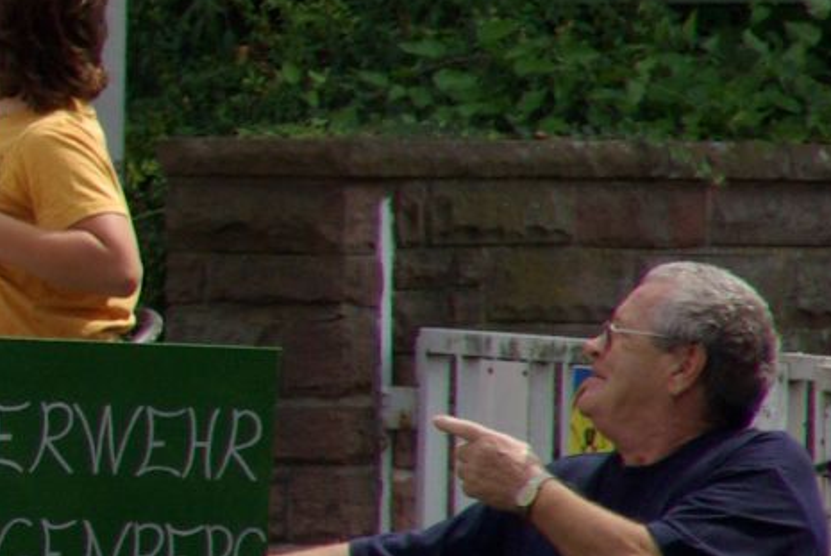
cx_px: -990
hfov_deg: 1.6
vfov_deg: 1.0
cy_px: 215
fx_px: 30544
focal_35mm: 1322
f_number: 8
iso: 400
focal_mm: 200
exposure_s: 1/500
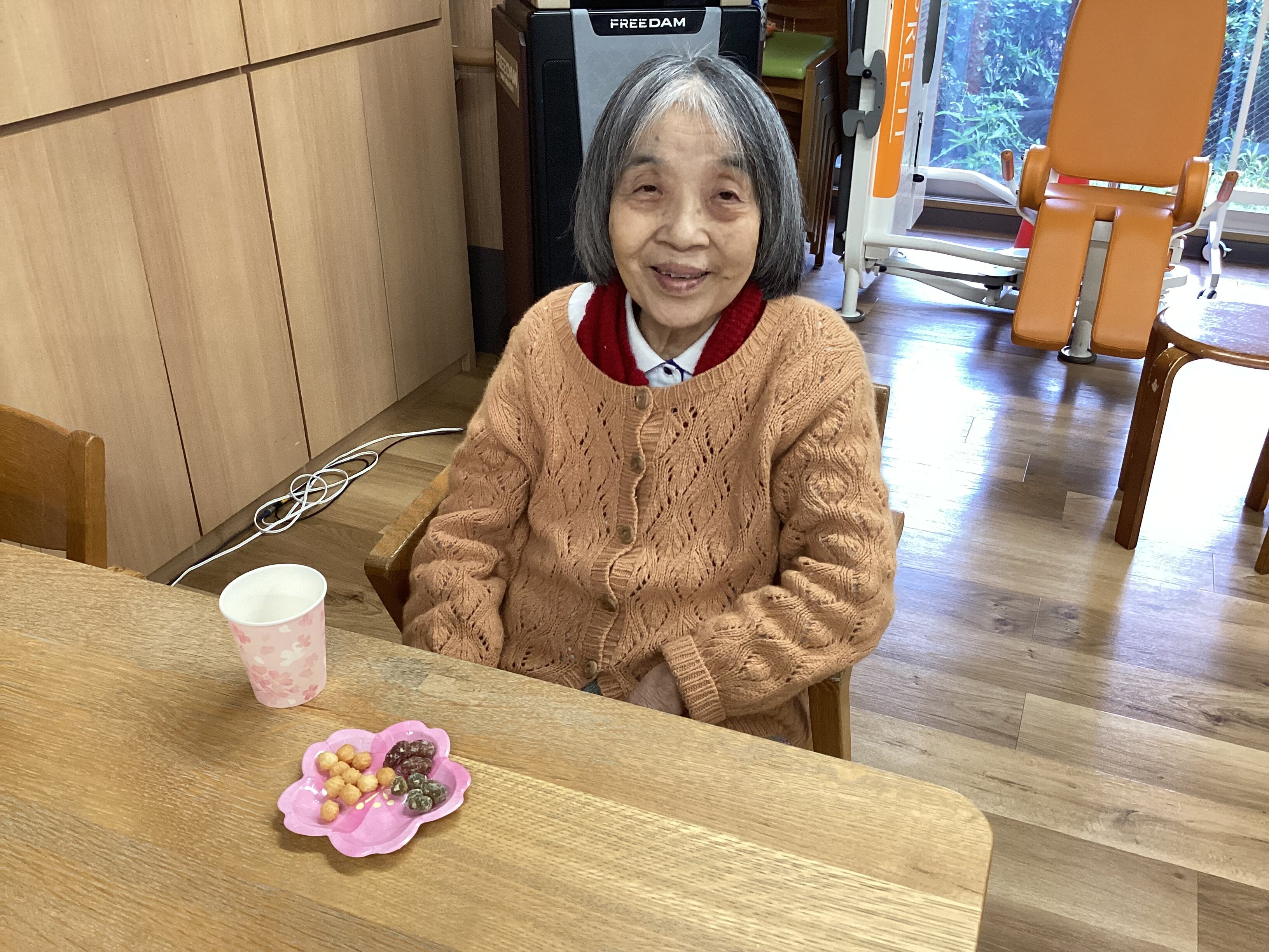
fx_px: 1136
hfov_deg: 58.4
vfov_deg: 45.4
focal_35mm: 31
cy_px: 476
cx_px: 634
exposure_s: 1/60
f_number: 2.4
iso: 200
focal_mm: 3.3
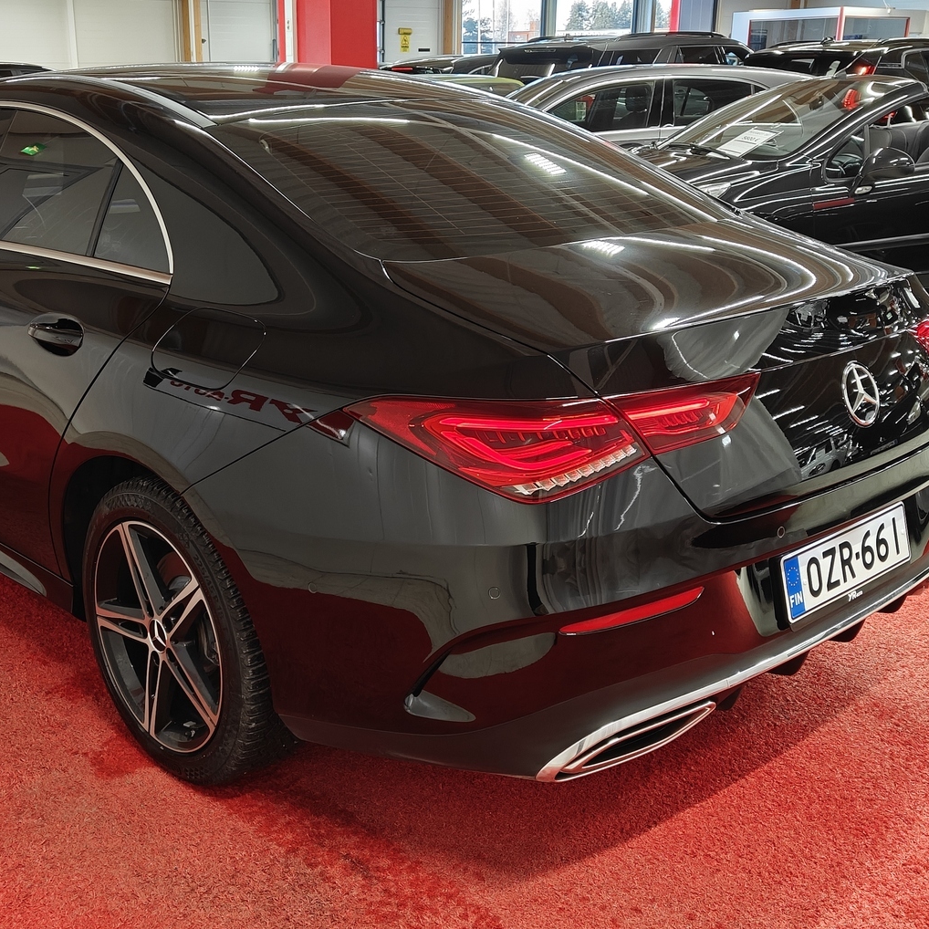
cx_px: 346
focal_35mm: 40
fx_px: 1215
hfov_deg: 41.5
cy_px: 478
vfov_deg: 41.9
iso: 125
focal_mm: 5.59
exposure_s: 1/60
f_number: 1.8
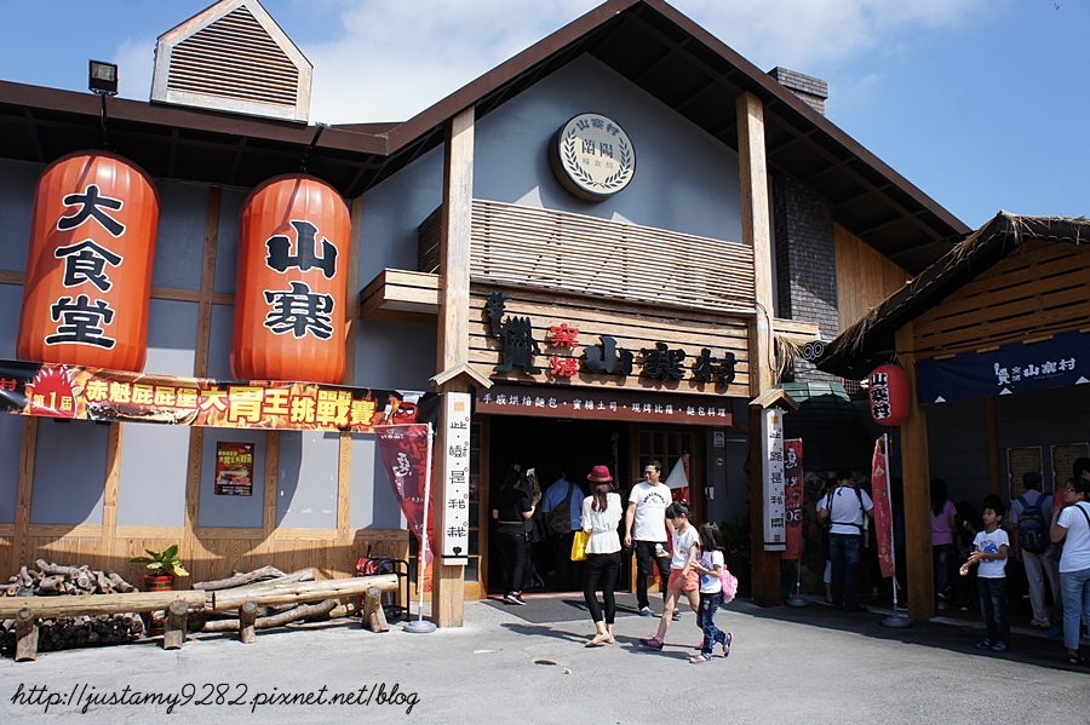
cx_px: 545
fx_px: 817
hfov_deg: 67.4
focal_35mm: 27
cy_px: 362
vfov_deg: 47.9
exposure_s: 1/500
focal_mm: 18
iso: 200
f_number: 8
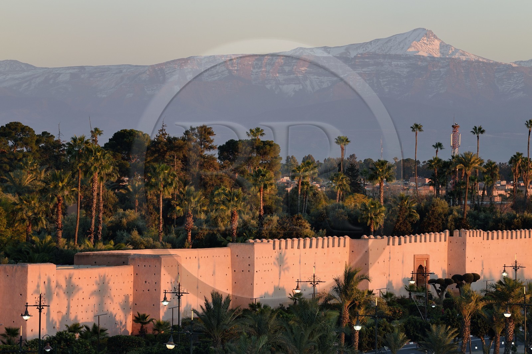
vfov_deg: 6.9
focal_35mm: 200
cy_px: 177
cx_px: 266
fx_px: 2953
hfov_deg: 10.3
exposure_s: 1/100
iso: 400
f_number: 7.1
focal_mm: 200
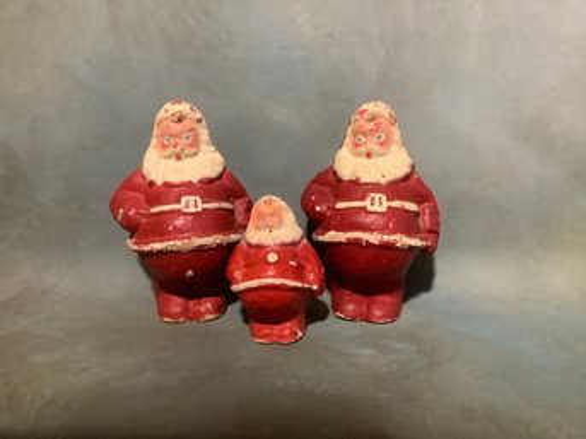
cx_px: 293
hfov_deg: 58.4
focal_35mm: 31
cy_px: 220
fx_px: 525
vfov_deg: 45.4
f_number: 2.4
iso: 400
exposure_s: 1/40
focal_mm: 3.3
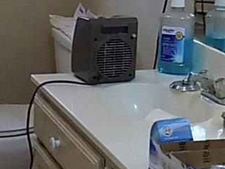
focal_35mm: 117
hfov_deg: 16.7
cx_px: 48
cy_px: 75
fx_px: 760
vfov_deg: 12.7
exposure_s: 1/20
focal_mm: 4
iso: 400
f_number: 3.1
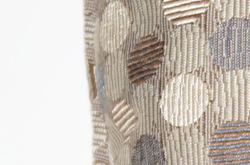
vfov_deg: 4.5
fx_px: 2100
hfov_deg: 6.5
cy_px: 239
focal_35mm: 303
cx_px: 595
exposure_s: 1/60
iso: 320
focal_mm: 30
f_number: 4.5
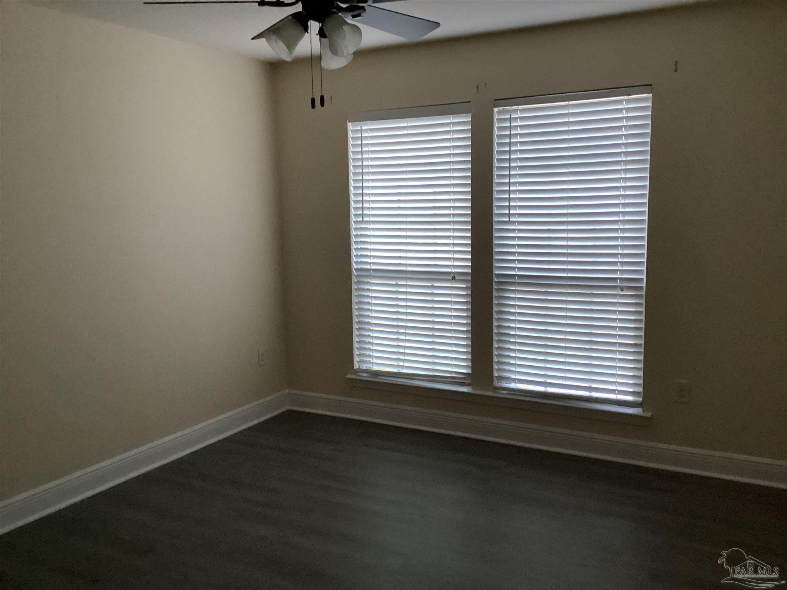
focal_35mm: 31
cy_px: 295
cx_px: 394
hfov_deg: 58.4
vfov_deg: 45.4
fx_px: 705
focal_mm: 3.3
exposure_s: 1/40
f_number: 2.4
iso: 400
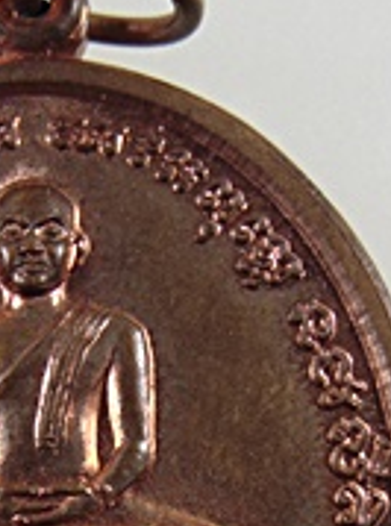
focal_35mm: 83
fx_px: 1258
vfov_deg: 23.1
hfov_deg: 17.4
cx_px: 50
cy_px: 470
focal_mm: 6.9
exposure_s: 1/50
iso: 80
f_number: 3.3
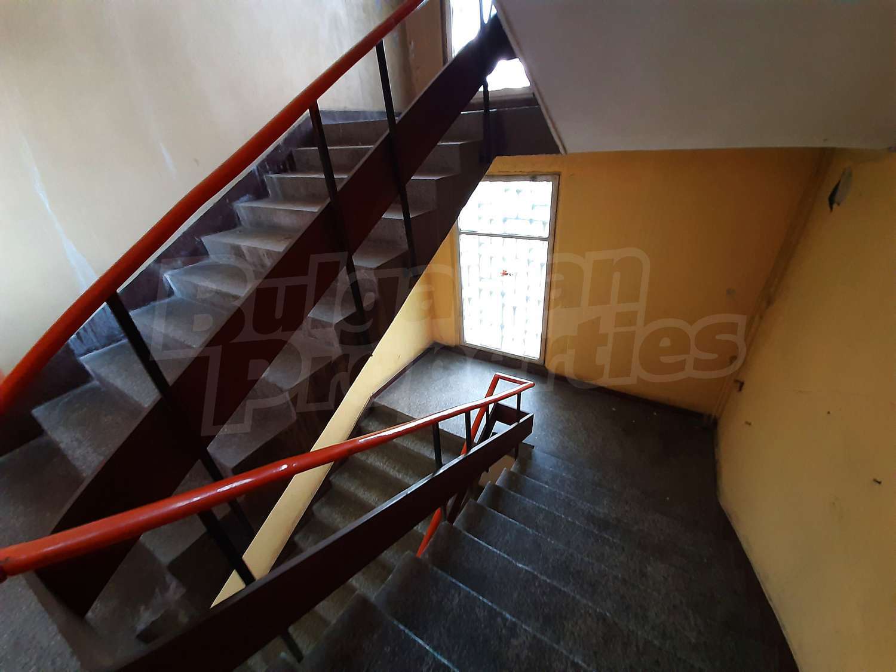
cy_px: 336
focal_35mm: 13
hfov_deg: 106.2
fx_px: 336
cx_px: 448
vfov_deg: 89.9
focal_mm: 1.42
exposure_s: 1/25
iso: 250
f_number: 2.2
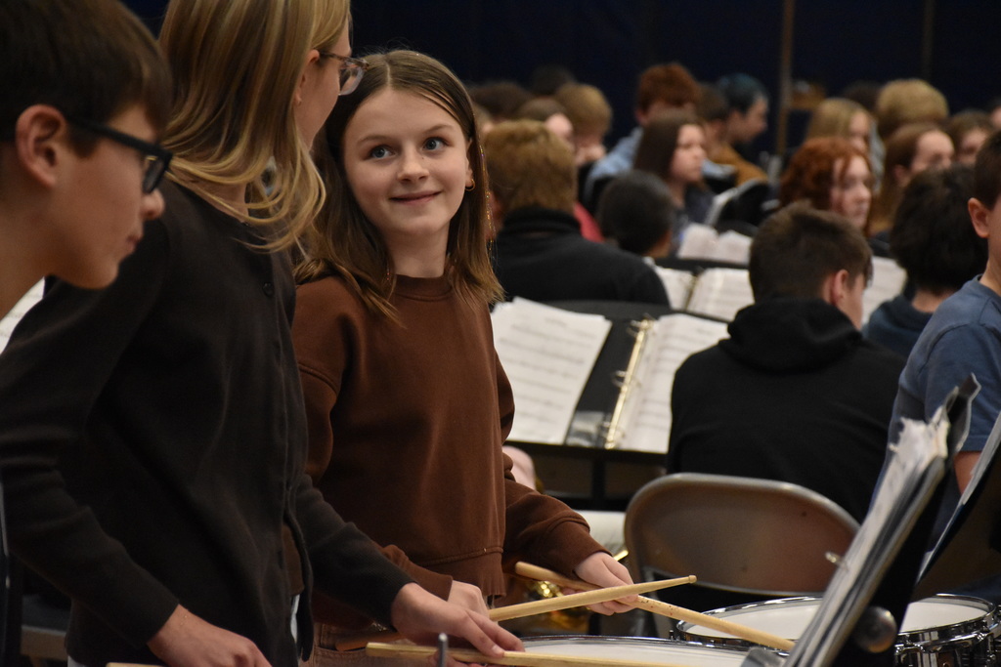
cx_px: 500
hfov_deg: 12.2
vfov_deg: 8.2
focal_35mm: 168
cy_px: 334
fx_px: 4672
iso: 5000
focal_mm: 112
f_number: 5.6
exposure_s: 1/400
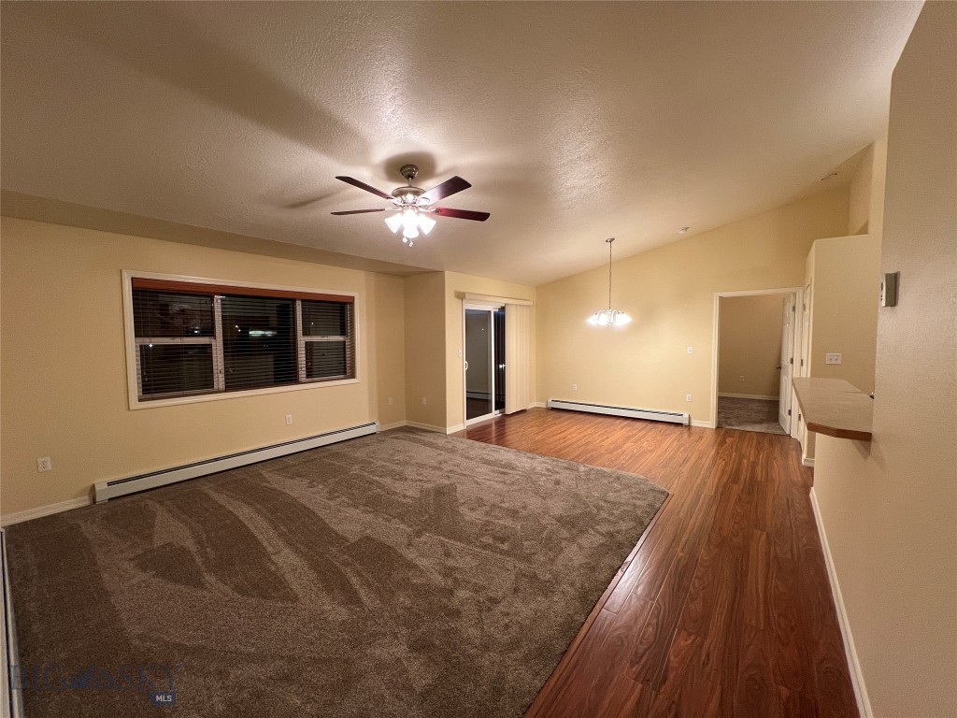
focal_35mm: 13
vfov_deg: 89.9
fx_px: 359
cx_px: 478
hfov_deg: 106.2
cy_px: 359
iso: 200
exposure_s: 1/60
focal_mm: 1.57
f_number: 1.8
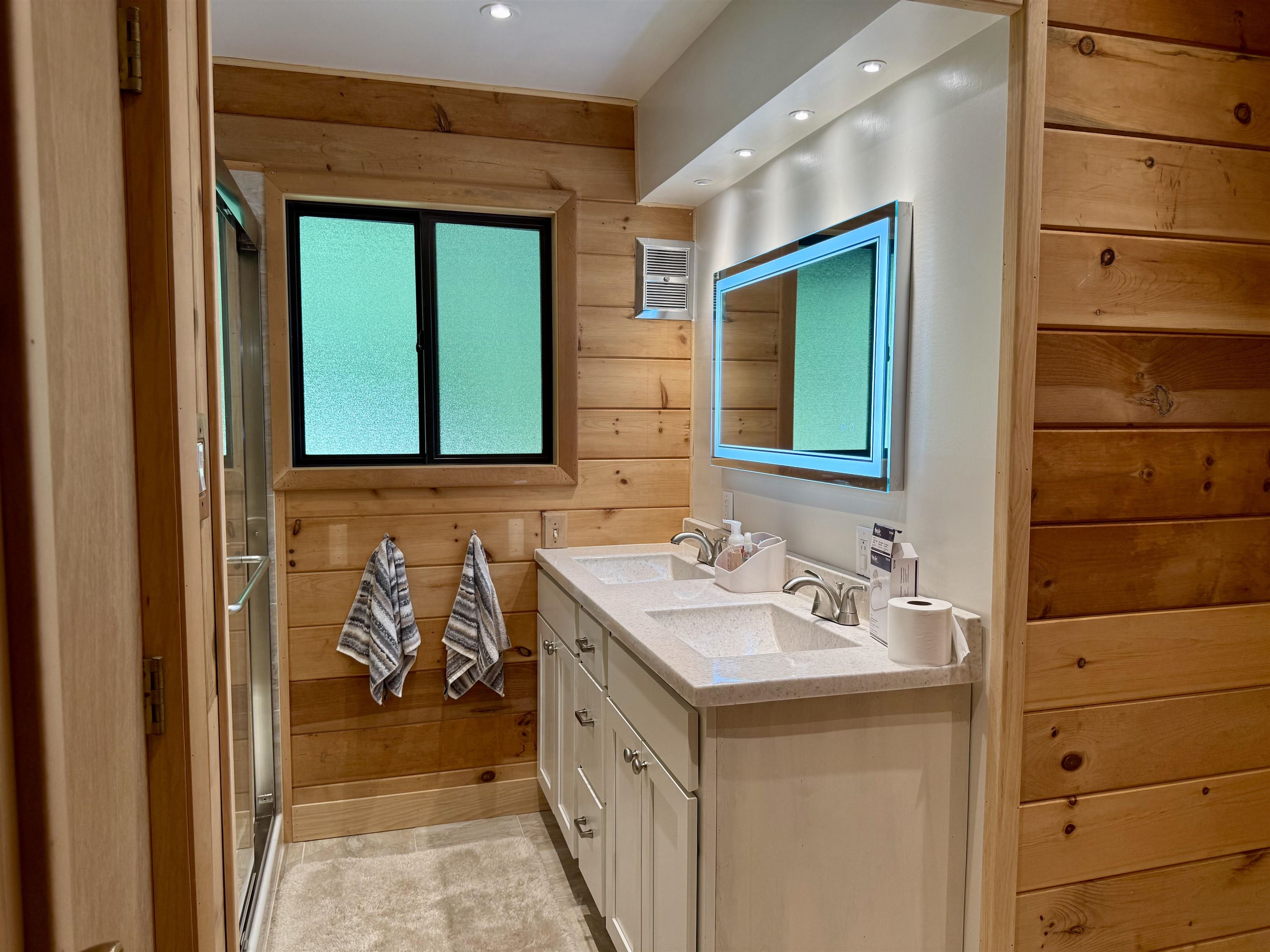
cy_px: 476
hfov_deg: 71.6
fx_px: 881
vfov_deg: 56.8
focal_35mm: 24
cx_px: 635
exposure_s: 1/183
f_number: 1.78
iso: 100
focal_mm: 6.76
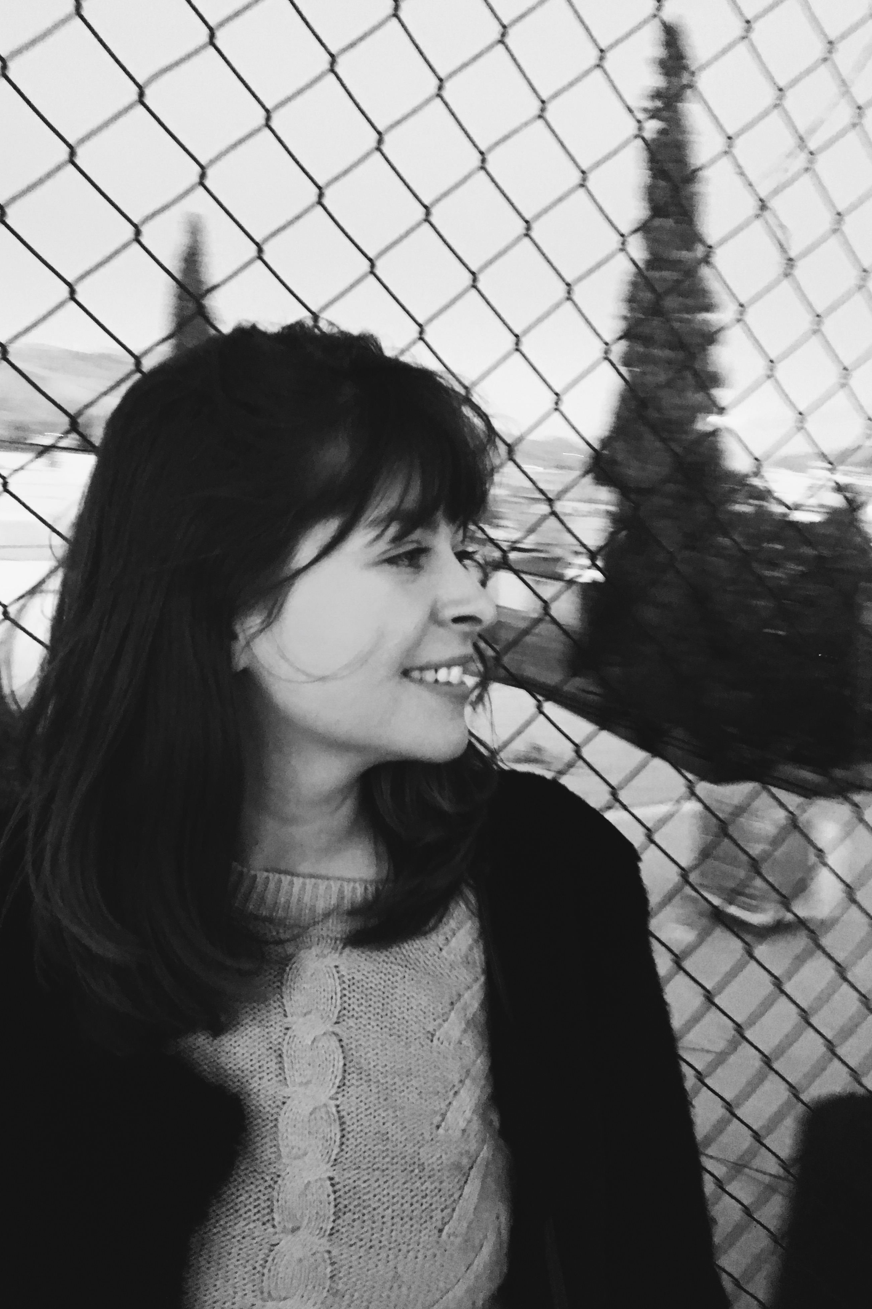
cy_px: 641
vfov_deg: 60.3
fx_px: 1126
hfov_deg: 42.3
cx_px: 414
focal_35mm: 31
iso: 500
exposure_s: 1/15
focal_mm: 4.15
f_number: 2.2
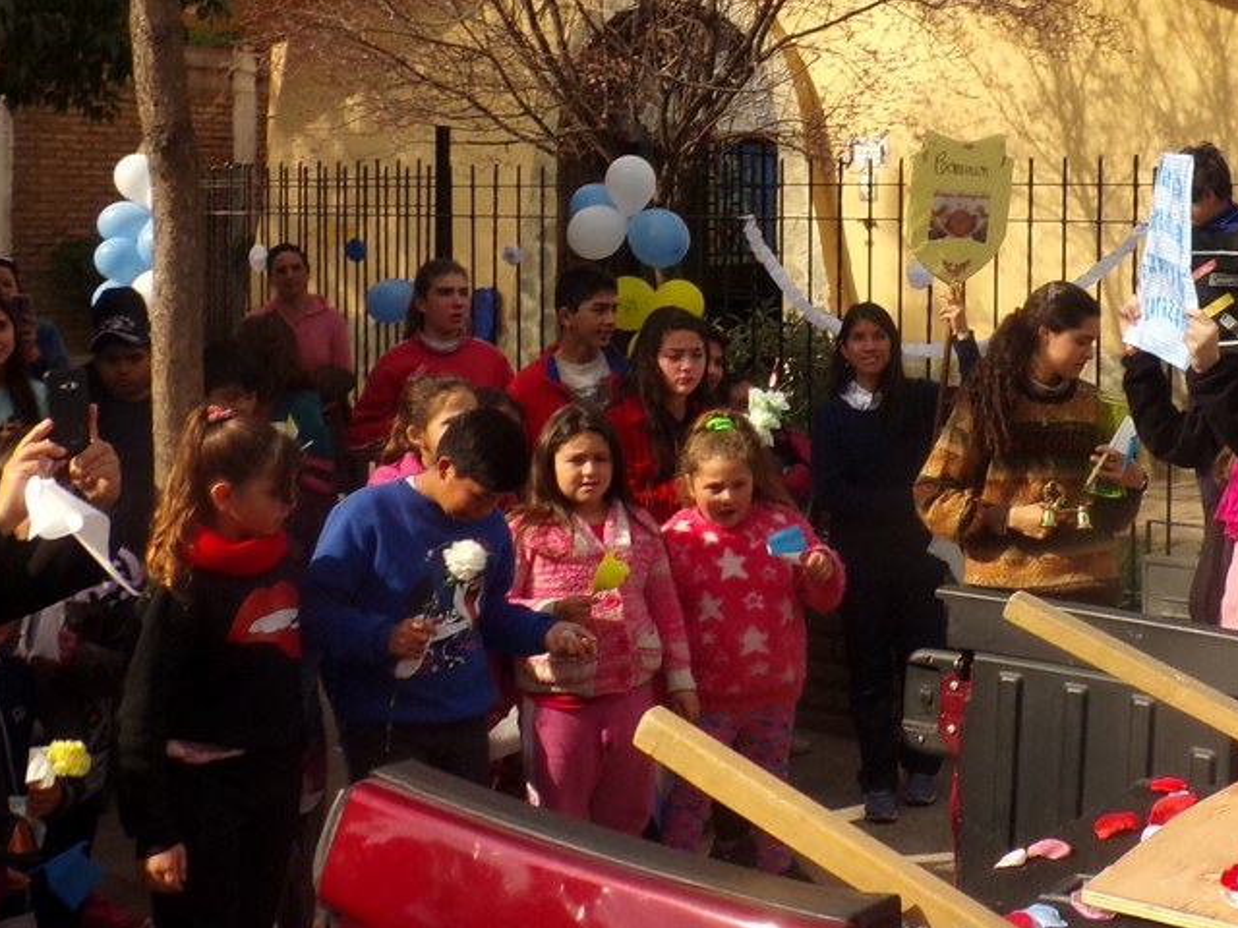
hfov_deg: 35.8
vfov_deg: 27.6
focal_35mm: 52
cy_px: 217
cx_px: 967
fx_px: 1860
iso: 100
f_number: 7.52
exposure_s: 1/180
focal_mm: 4.7
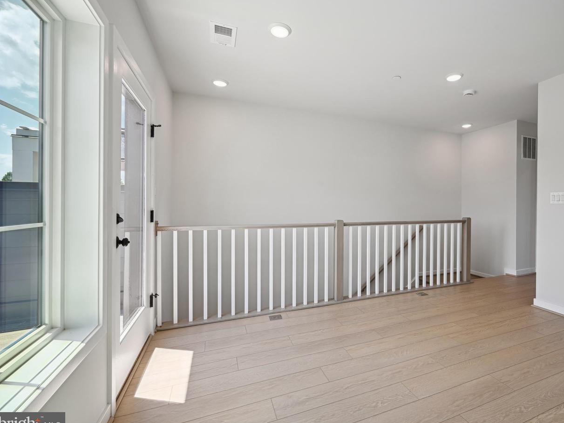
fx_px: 261
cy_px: 213
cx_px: 328
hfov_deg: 93.7
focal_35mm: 16
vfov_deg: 78.1
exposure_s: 1/50
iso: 200
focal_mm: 14
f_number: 9
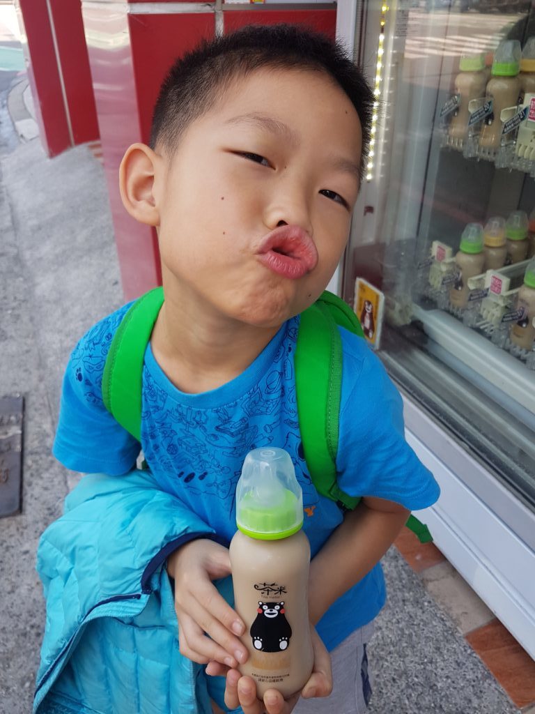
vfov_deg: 67.3
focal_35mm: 26
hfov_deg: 53.1
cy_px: 357
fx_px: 536
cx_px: 268
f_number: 1.7
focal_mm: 4.2
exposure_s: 1/366
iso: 40
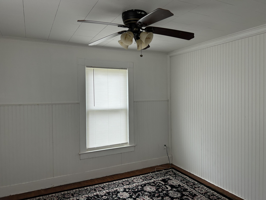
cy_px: 100
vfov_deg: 53.1
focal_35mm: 26
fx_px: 200
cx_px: 133
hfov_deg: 67.3
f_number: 1.5
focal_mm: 5.7
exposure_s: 1/60
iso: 100
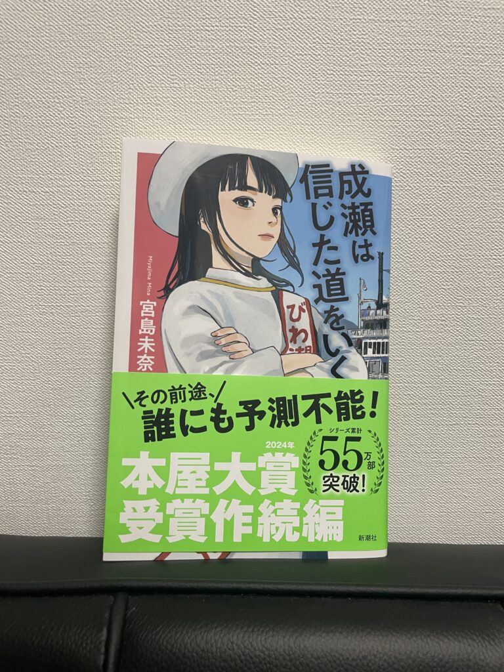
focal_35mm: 26
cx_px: 252
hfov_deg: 53.1
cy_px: 336
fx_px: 505
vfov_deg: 67.3
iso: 125
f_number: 1.6
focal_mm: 4.2
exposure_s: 1/60
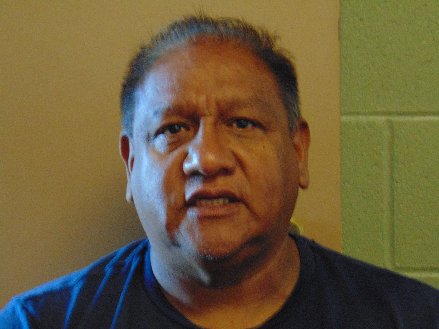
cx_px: 220
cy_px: 164
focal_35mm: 108
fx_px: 1370
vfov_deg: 13.7
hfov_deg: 18.2
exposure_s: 1/20
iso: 500
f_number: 3.9
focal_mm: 19.4
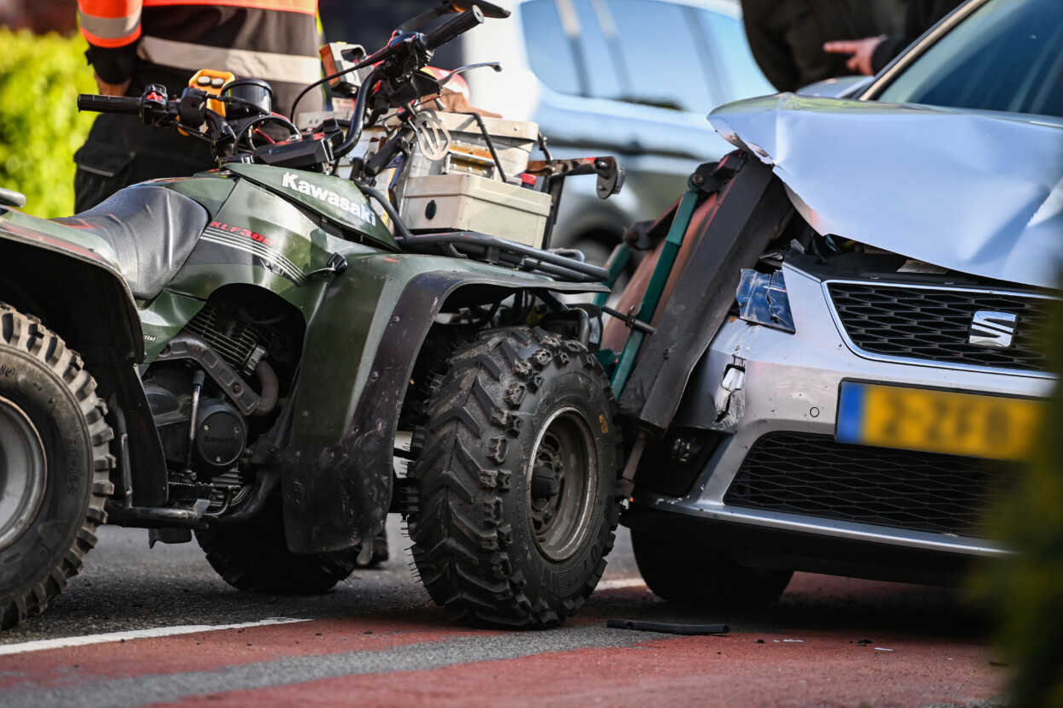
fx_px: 6081
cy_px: 350
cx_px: 526
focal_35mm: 206
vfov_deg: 6.7
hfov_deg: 10.0
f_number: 2.8
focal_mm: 200
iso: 200
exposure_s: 1/800
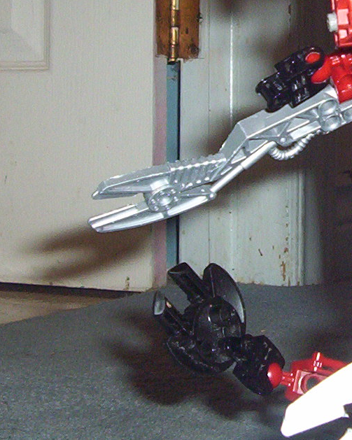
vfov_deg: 19.3
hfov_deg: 15.2
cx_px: 379
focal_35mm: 99
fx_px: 1290
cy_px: 125
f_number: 3.84
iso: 140
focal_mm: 5.26
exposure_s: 1/60
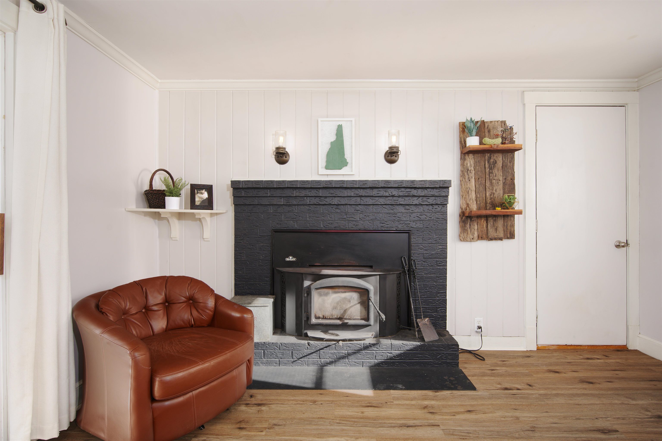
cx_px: 331
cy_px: 220
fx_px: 331
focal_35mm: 18
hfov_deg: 90.0
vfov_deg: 67.3
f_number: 7.1
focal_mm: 18
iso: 320
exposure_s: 1/4
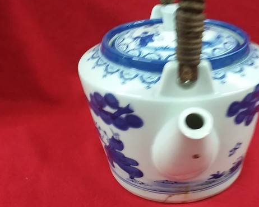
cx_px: 175
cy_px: 79
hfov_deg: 37.6
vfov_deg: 30.7
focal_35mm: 49
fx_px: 376
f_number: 1.9
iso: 160
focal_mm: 2.47
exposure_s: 1/24
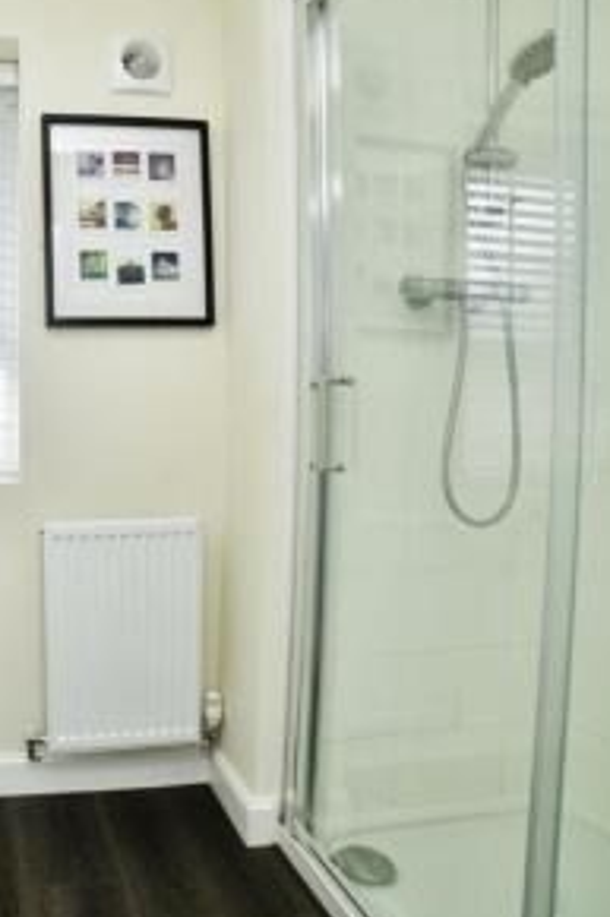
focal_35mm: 23
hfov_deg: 48.1
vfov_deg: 76.0
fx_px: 585
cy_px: 428
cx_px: 38
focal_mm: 14
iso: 250
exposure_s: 1/30
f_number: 8
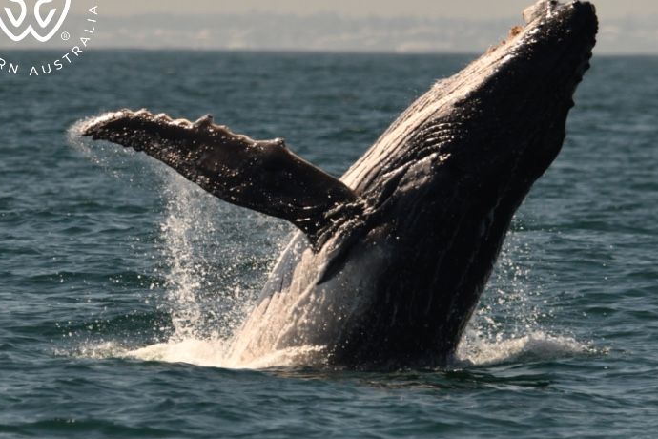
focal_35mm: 394
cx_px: 343
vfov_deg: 3.5
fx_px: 7201
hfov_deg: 5.2
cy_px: 192
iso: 720
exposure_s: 1/8000
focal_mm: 340
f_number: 6
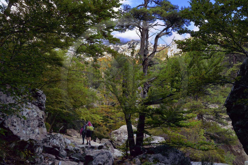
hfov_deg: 58.8
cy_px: 82
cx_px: 124
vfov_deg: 41.0
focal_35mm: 32
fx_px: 220
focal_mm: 32
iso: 800
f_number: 10
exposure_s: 1/125
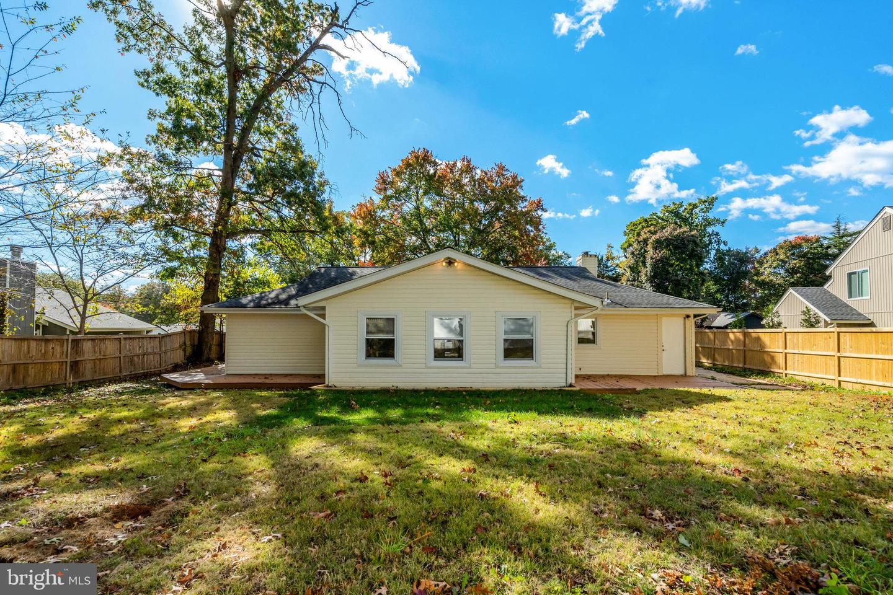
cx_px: 446
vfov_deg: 73.7
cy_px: 298
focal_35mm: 16
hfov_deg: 96.7
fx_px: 397
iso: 1250
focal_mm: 16
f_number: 8
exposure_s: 1/1250
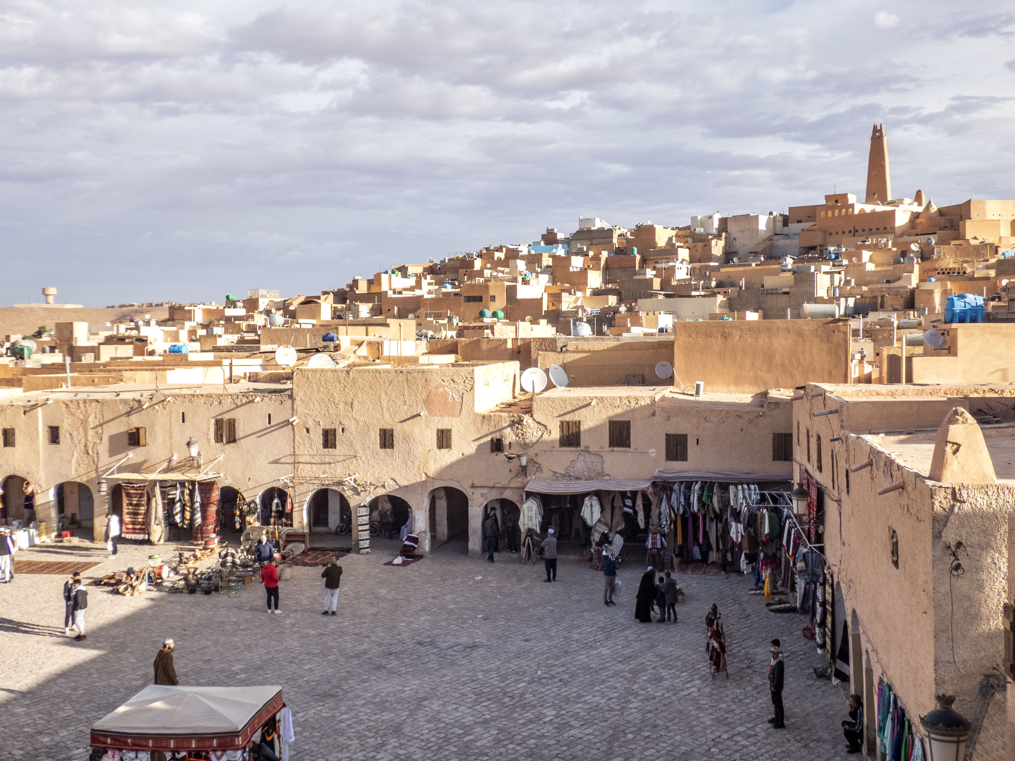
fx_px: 1056
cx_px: 507
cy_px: 374
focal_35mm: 36
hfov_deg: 51.4
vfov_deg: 39.7
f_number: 3.4
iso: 80
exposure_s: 1/640
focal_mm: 6.2
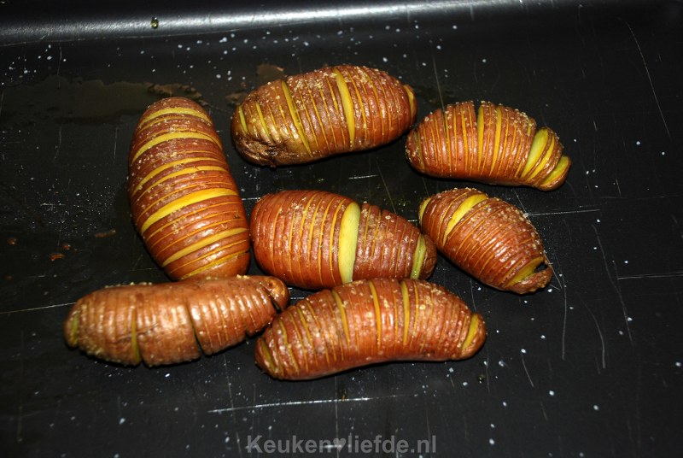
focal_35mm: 72
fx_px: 1368
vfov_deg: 19.0
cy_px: 229
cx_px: 342
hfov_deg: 28.0
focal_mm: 48
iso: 200
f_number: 4.8
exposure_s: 1/60
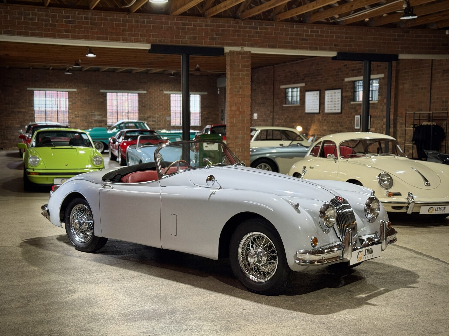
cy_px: 168
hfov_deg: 39.7
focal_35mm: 48
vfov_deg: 30.3
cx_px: 224
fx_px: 623
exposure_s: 1/50
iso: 200
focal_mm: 6.76
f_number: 1.78
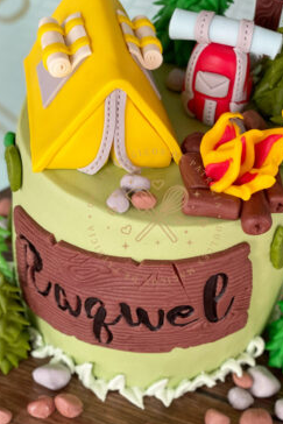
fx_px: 883
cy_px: 180
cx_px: 185
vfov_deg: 27.0
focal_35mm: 75
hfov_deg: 18.2
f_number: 2
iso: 32
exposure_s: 1/122
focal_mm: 6
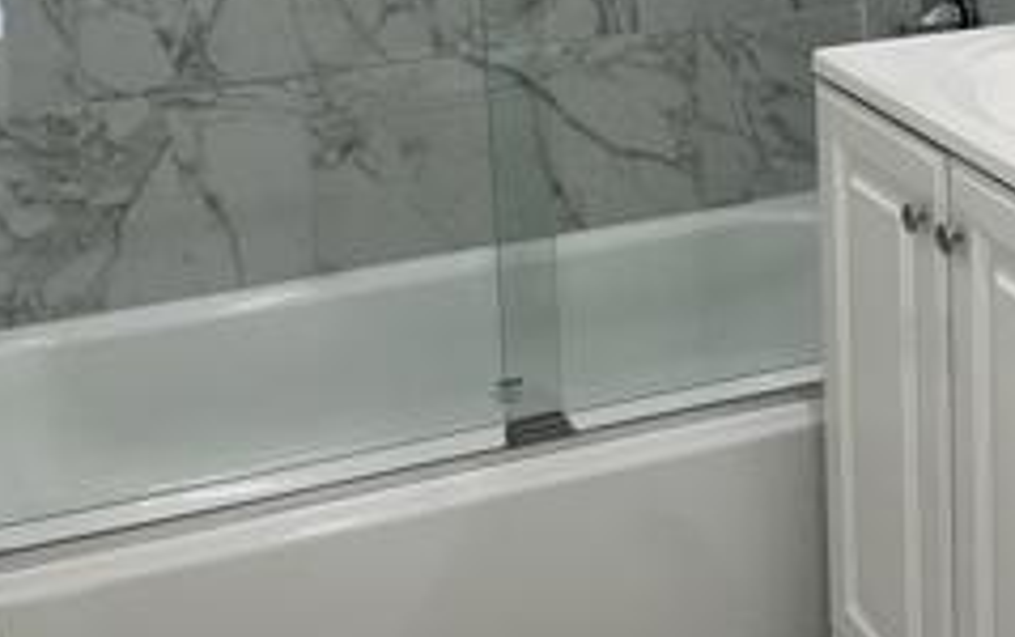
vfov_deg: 18.6
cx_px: 726
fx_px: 1883
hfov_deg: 29.8
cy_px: -34
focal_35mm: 68
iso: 80
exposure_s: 1/120
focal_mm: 6.76
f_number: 1.78
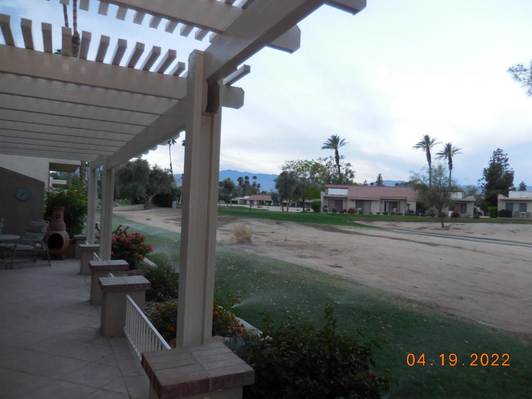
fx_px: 384
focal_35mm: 25
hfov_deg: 69.4
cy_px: 200
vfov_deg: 54.9
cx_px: 266
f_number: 3.3
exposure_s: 1/30
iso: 220
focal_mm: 4.5
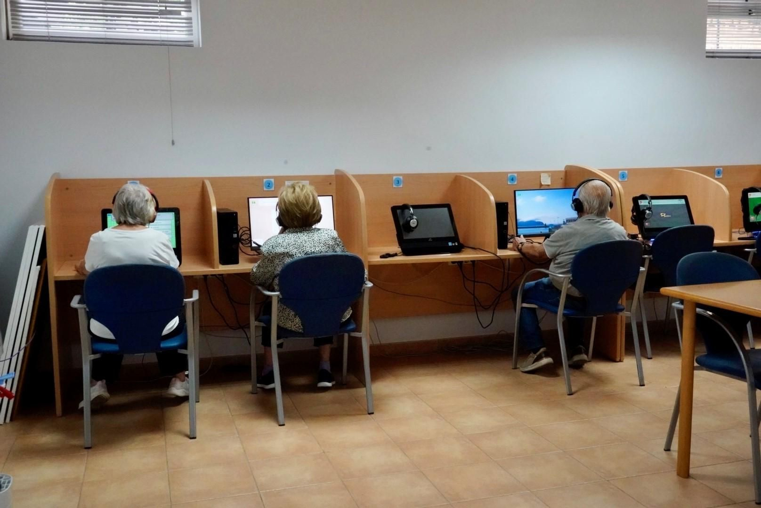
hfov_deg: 54.4
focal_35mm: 35
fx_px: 740
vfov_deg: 37.9
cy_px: 254
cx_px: 380
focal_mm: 35
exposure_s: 1/100
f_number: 16
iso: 16000
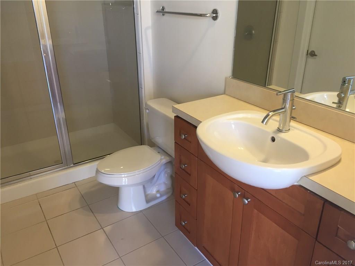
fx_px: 297
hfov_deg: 61.7
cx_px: 178
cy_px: 133
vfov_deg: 48.2
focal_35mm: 29
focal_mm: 4.15
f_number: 2.2
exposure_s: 1/30
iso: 64
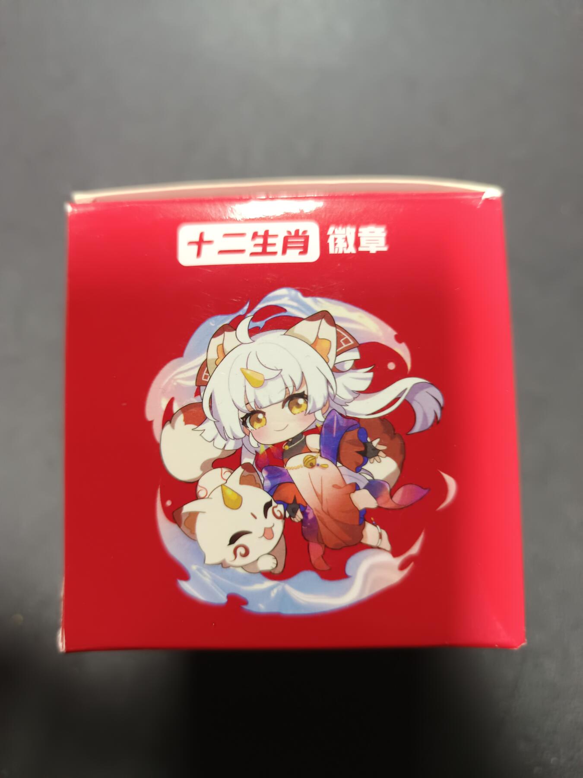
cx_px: 292
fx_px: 539
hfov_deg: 56.8
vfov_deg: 71.6
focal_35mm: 24
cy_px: 389
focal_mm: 5.31
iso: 1018
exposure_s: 1/25
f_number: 1.7
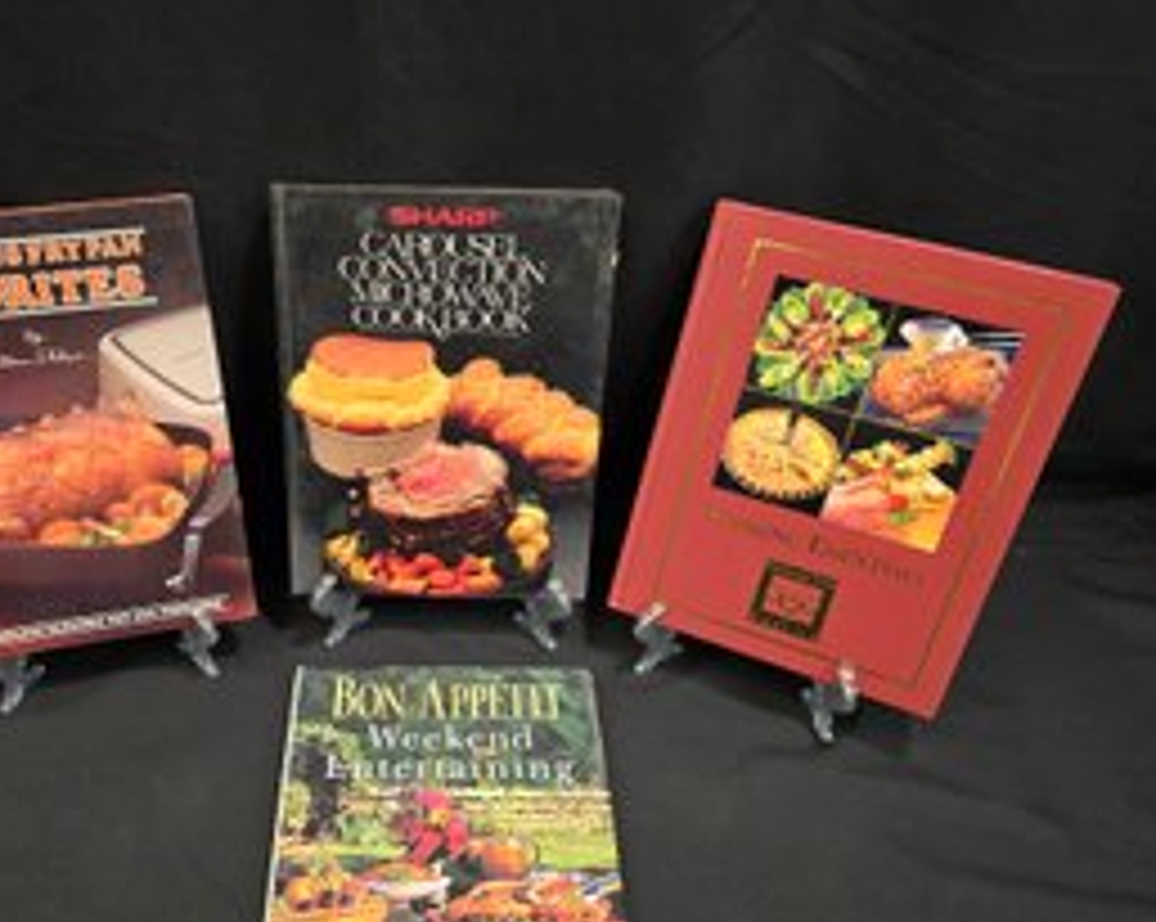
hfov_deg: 58.4
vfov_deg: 48.1
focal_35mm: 30
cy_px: 560
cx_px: 466
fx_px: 1025
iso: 640
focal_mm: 6.3
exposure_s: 1/60
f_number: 1.7
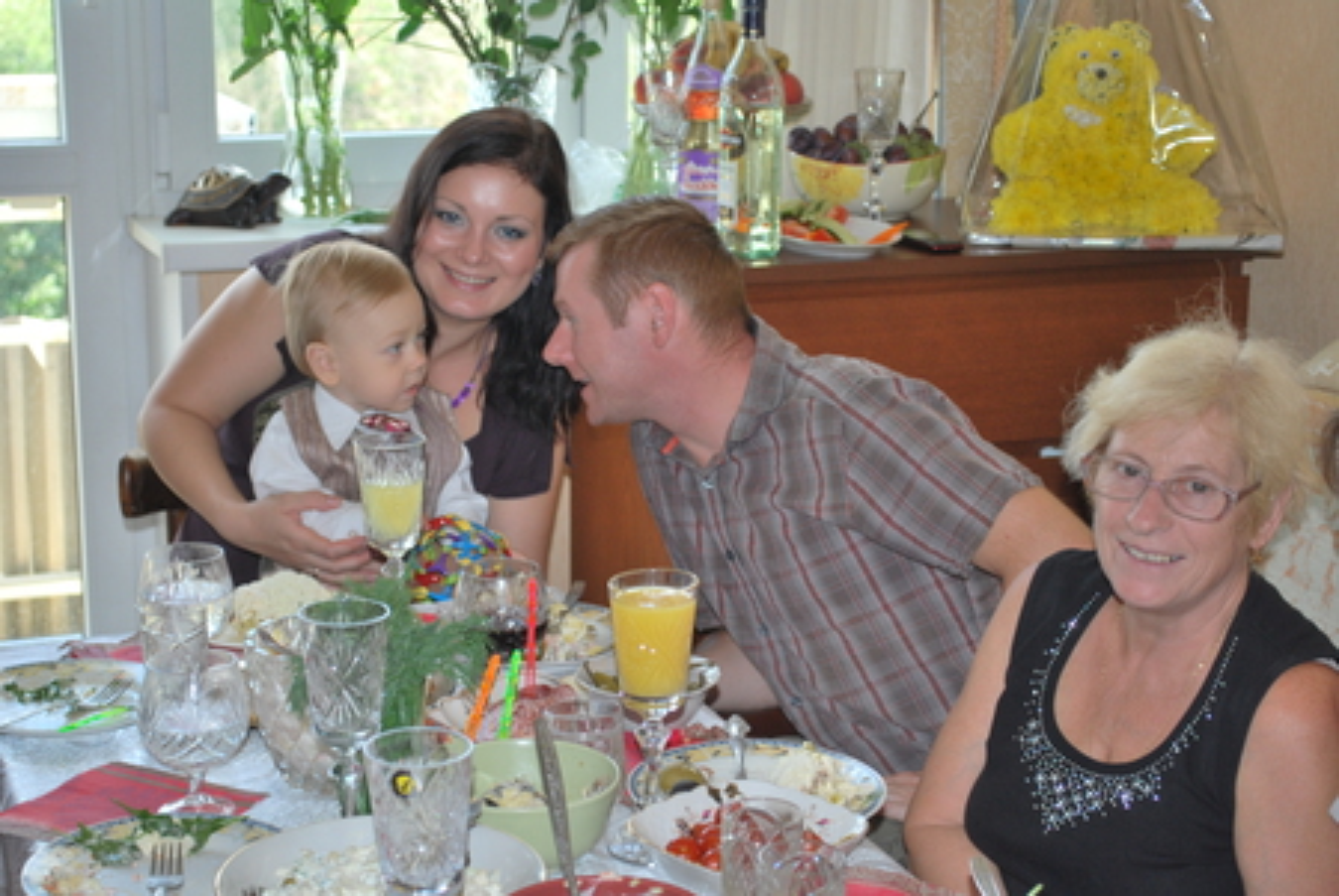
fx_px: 2457
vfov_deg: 20.7
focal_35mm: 66
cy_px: 448
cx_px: 670
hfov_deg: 30.5
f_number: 5.3
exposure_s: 1/60
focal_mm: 44
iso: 200
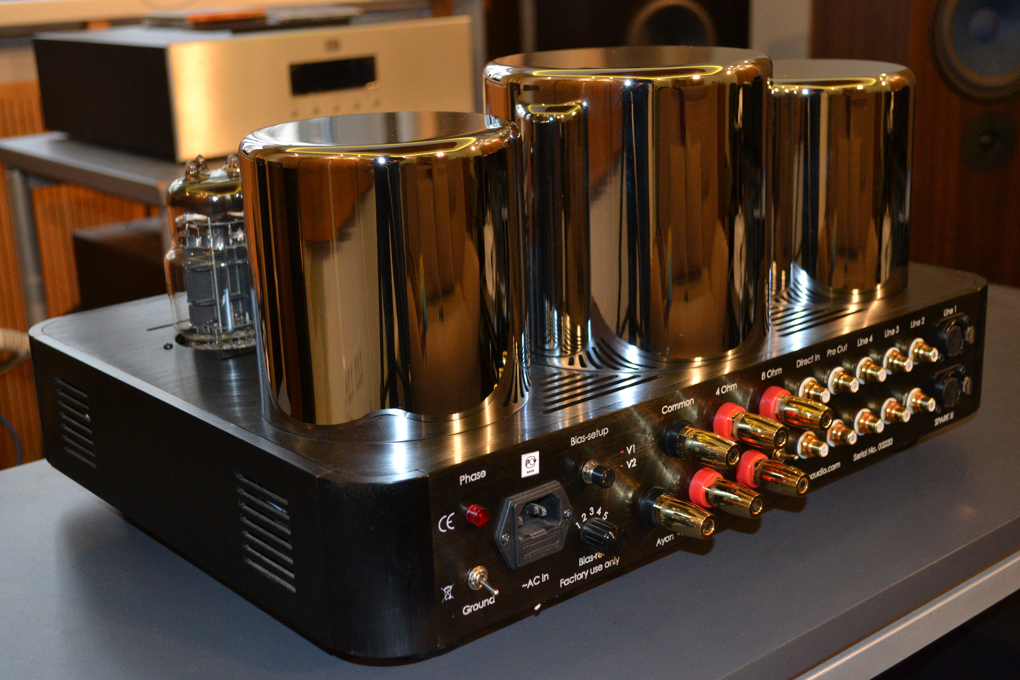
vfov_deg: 28.1
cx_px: 510
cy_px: 340
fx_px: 1360
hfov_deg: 41.1
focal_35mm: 48
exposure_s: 1/60
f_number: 4.8
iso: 2000
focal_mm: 32
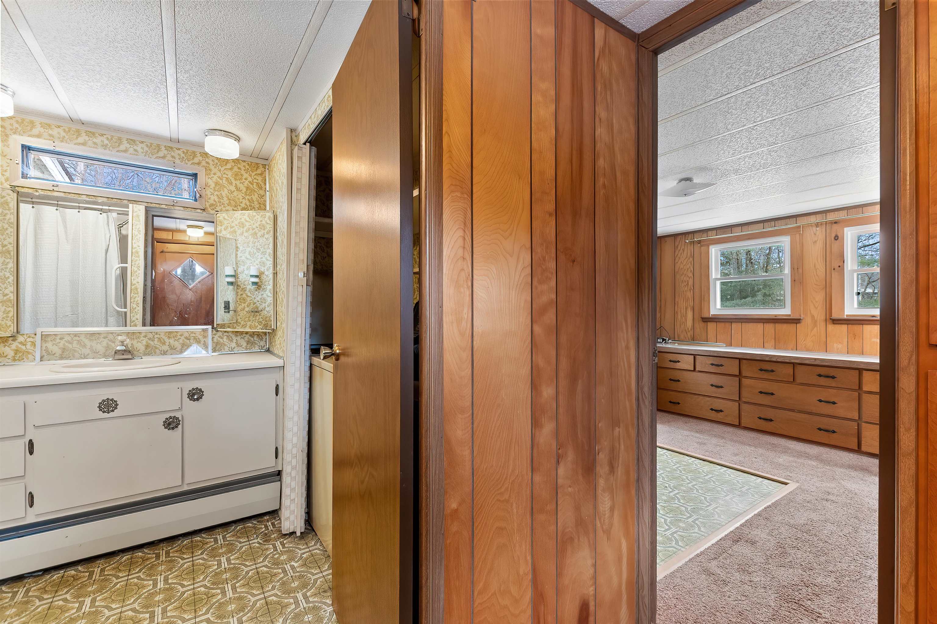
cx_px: 468
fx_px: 390
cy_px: 312
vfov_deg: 77.3
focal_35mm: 15
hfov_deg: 100.4
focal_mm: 10
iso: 800
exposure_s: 1/5
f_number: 7.1
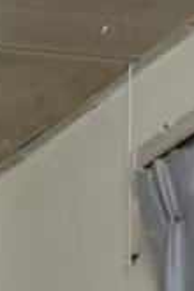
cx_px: -407
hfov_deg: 4.4
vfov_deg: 6.7
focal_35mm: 303
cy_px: 513
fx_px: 2449
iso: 320
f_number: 1.8
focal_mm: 5.58
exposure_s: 1/33.3
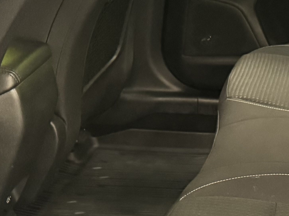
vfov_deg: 15.6
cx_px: 462
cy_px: 96
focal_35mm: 95
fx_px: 793
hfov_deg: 17.9
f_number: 1.78
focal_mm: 6.76
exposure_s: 1/33
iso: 640
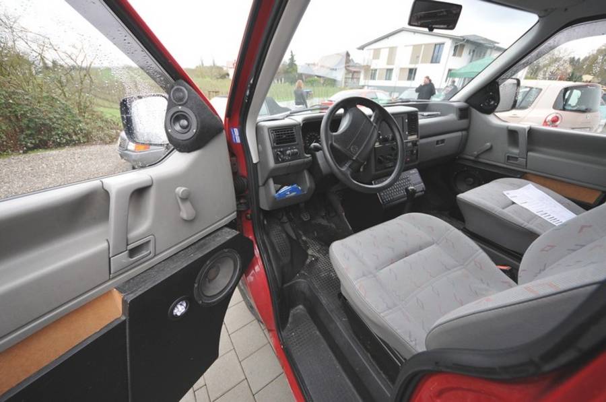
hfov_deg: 112.7
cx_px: 303
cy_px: 201
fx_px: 202
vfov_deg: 89.8
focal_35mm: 12
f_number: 4.5
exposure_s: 1/125
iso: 640
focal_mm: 8
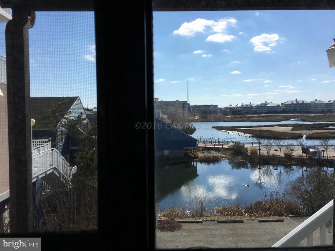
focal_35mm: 29
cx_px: 168
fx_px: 281
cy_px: 126
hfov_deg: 61.7
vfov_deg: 48.2
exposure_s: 1/2849
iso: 25
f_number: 2.2
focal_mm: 4.15
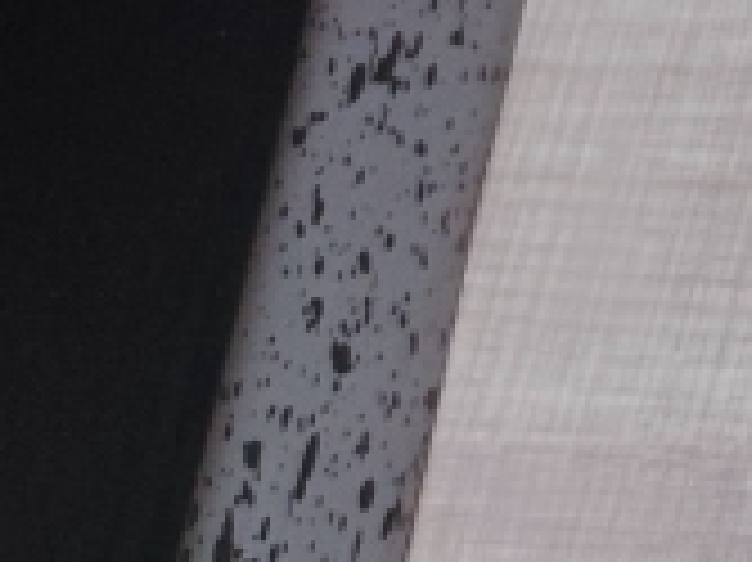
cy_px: -845
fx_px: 3994
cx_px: 2661
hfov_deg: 8.1
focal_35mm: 184
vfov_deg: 7.5
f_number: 1.69
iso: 318
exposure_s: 1/100
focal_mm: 6.72
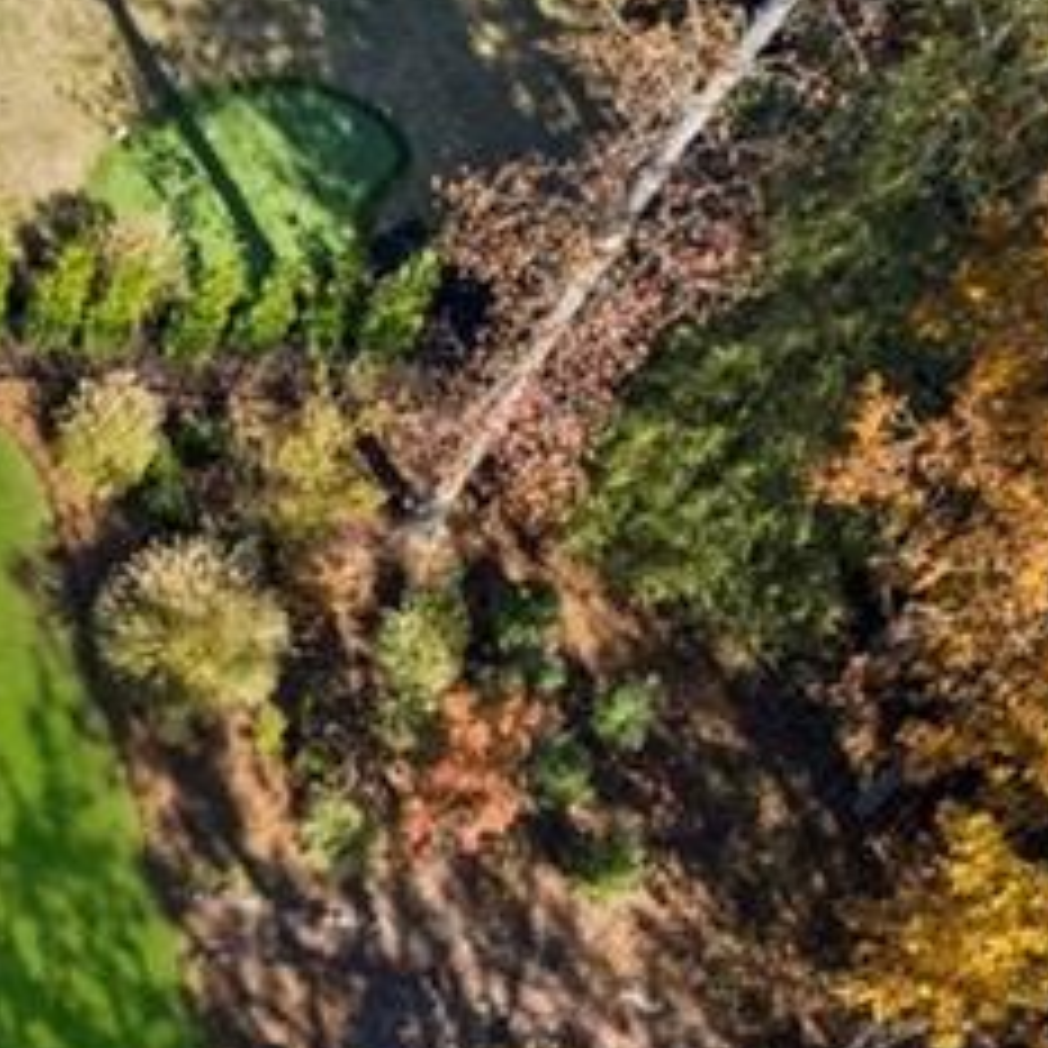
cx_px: -1044
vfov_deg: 19.5
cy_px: 1352
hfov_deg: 16.3
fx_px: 2809
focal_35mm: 82
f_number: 2.8
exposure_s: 1/1000
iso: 100
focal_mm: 8.4
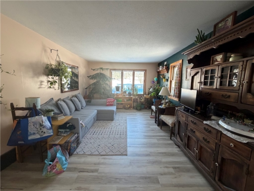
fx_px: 103
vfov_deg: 85.7
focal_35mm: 14
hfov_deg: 102.1
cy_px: 96
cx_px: 127
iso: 320
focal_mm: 2.22
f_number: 2.2
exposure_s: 1/110
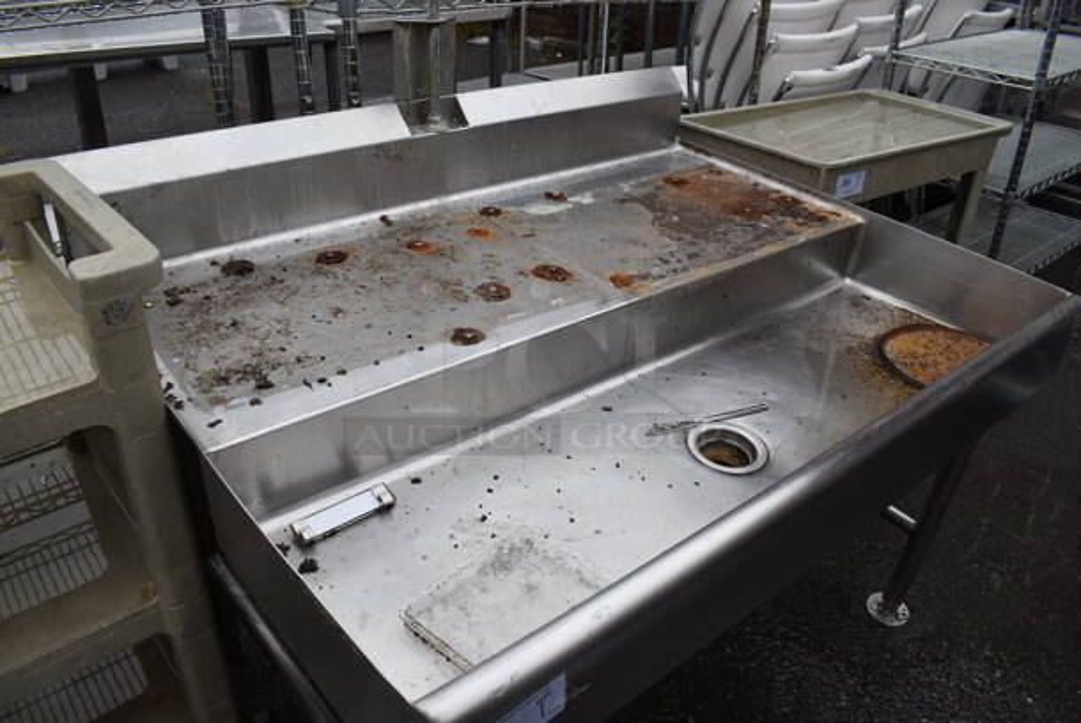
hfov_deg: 67.3
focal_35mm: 27
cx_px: 540
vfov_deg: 48.0
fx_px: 812
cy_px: 362
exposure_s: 1/400
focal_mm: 18
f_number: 8
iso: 200
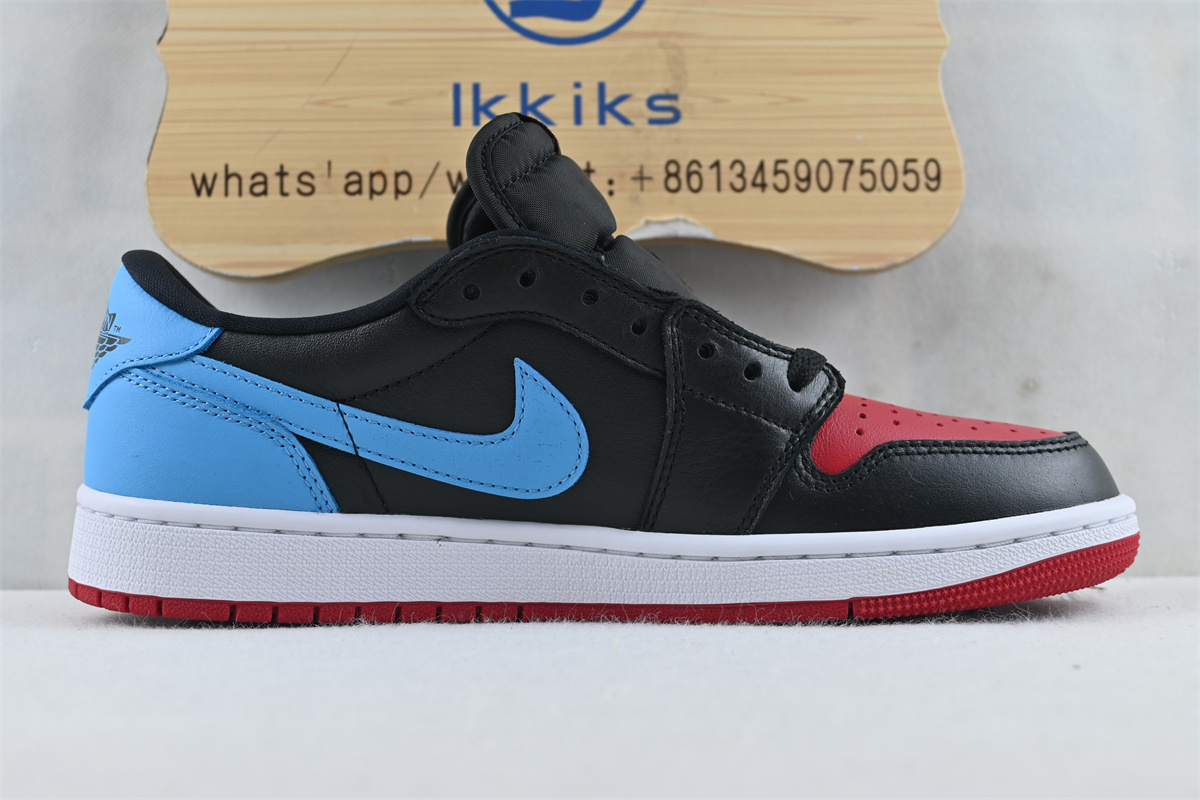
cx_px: 600
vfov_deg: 26.5
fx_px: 1700
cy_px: 400
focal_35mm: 51
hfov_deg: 38.9
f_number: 5
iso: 160
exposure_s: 1/60
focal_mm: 34
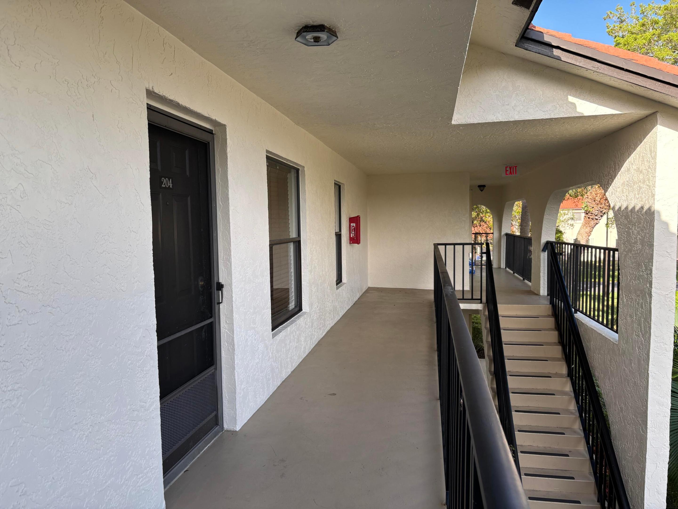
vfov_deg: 53.1
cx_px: 339
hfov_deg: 67.3
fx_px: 509
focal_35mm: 26
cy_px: 254
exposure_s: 1/522
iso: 50
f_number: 1.6
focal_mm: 5.96
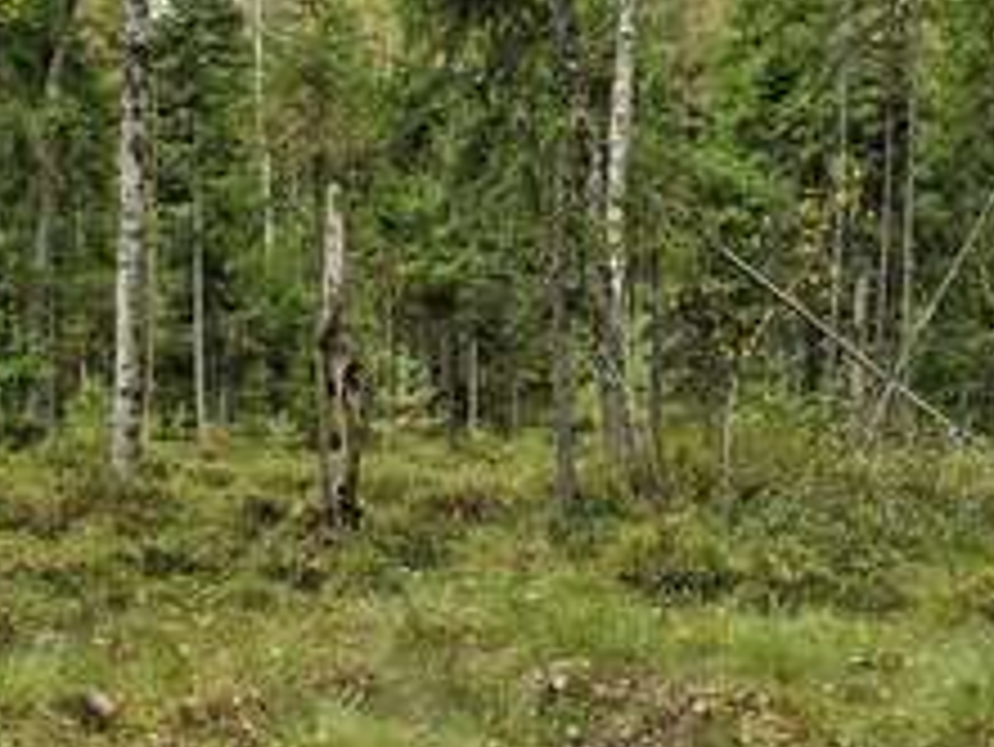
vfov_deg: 28.9
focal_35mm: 50
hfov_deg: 38.2
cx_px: 517
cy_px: 518
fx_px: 1437
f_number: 1.8
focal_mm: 5.54
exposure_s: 1/253
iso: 50
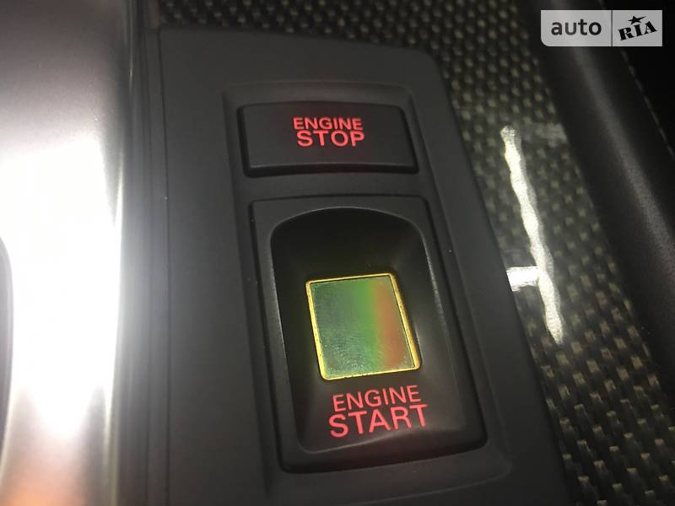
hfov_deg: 61.7
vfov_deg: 48.2
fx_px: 565
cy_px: 253
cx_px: 338
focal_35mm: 29
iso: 80
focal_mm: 4.2
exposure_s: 1/17
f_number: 2.2
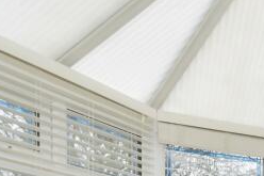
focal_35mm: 62
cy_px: 276
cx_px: 413
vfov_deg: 18.8
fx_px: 454
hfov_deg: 24.1
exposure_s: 1/160
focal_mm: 10
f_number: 8
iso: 400
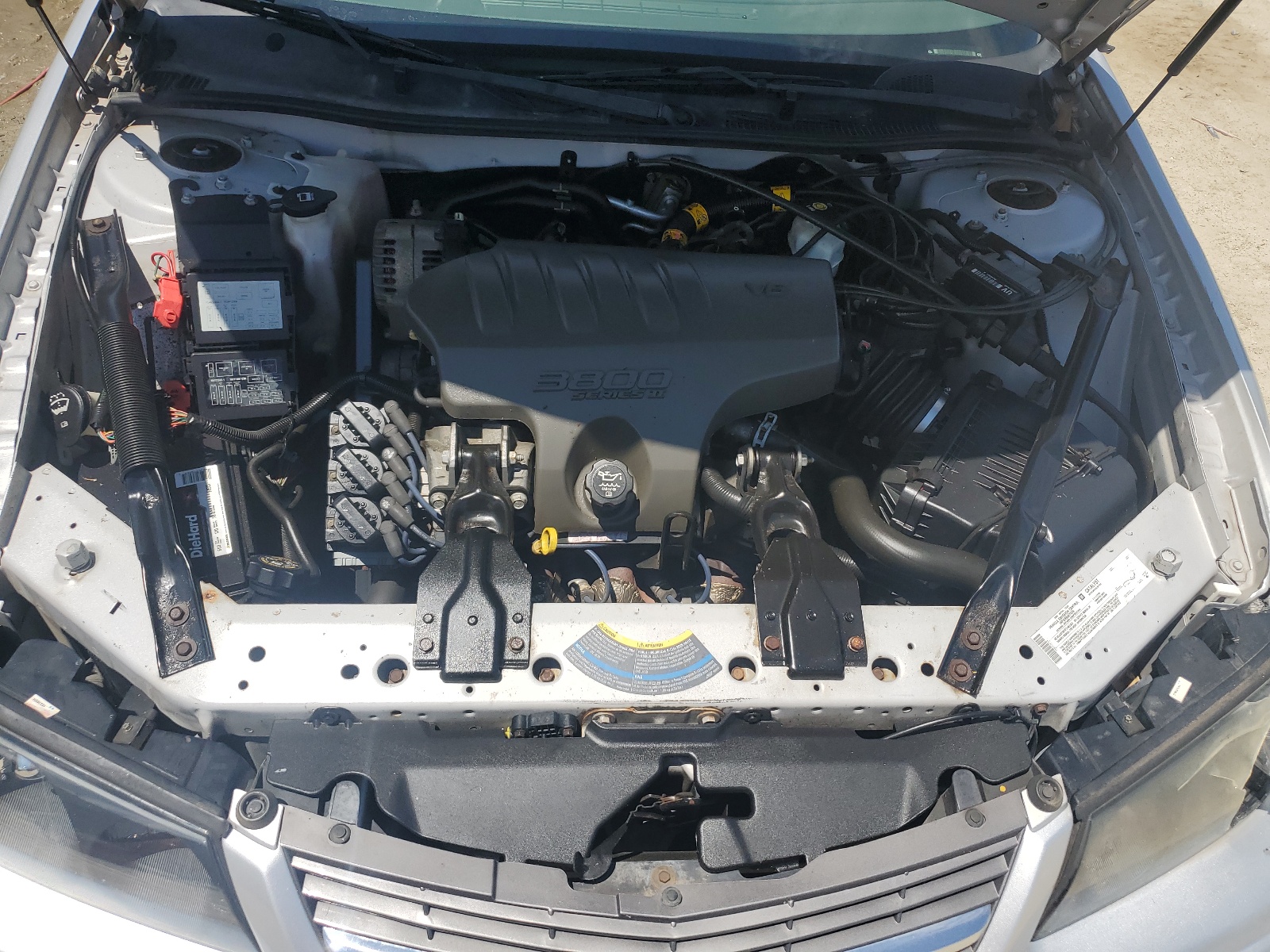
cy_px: 476
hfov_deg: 67.3
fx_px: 954
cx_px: 635
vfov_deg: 53.1
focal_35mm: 26
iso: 50
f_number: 1.5
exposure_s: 1/5000
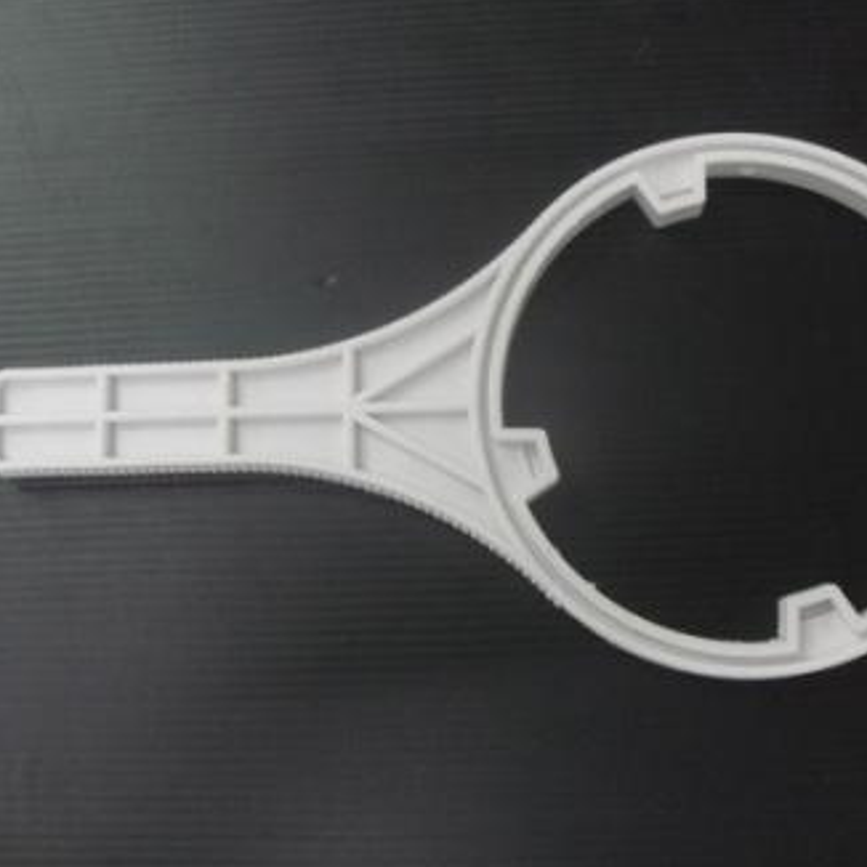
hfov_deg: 37.5
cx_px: 489
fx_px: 1275
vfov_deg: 37.6
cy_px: 431
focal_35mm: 45
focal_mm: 6.2
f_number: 2.8
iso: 200
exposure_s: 1/25
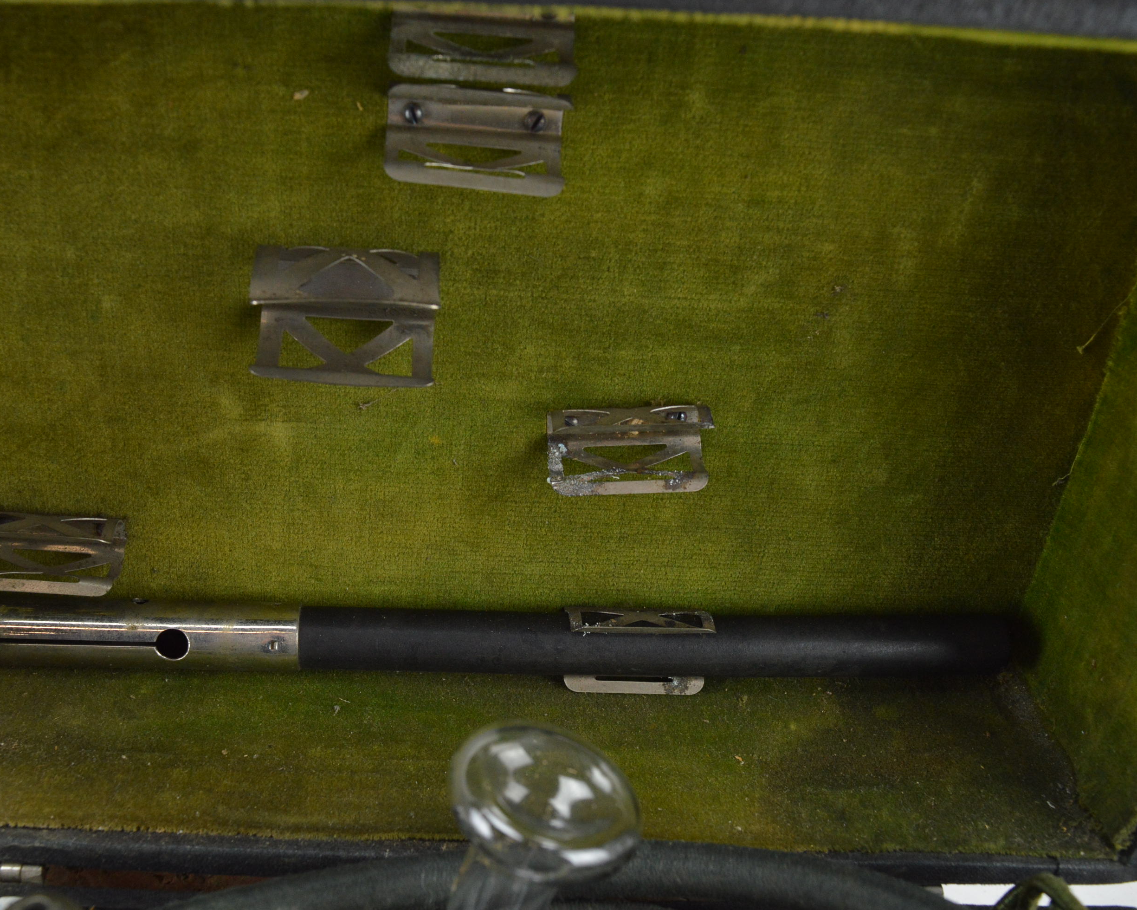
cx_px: 458
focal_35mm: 38
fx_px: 1279
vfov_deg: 39.2
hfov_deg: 47.7
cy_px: 460
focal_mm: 22
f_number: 6.3
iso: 800
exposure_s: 1/80
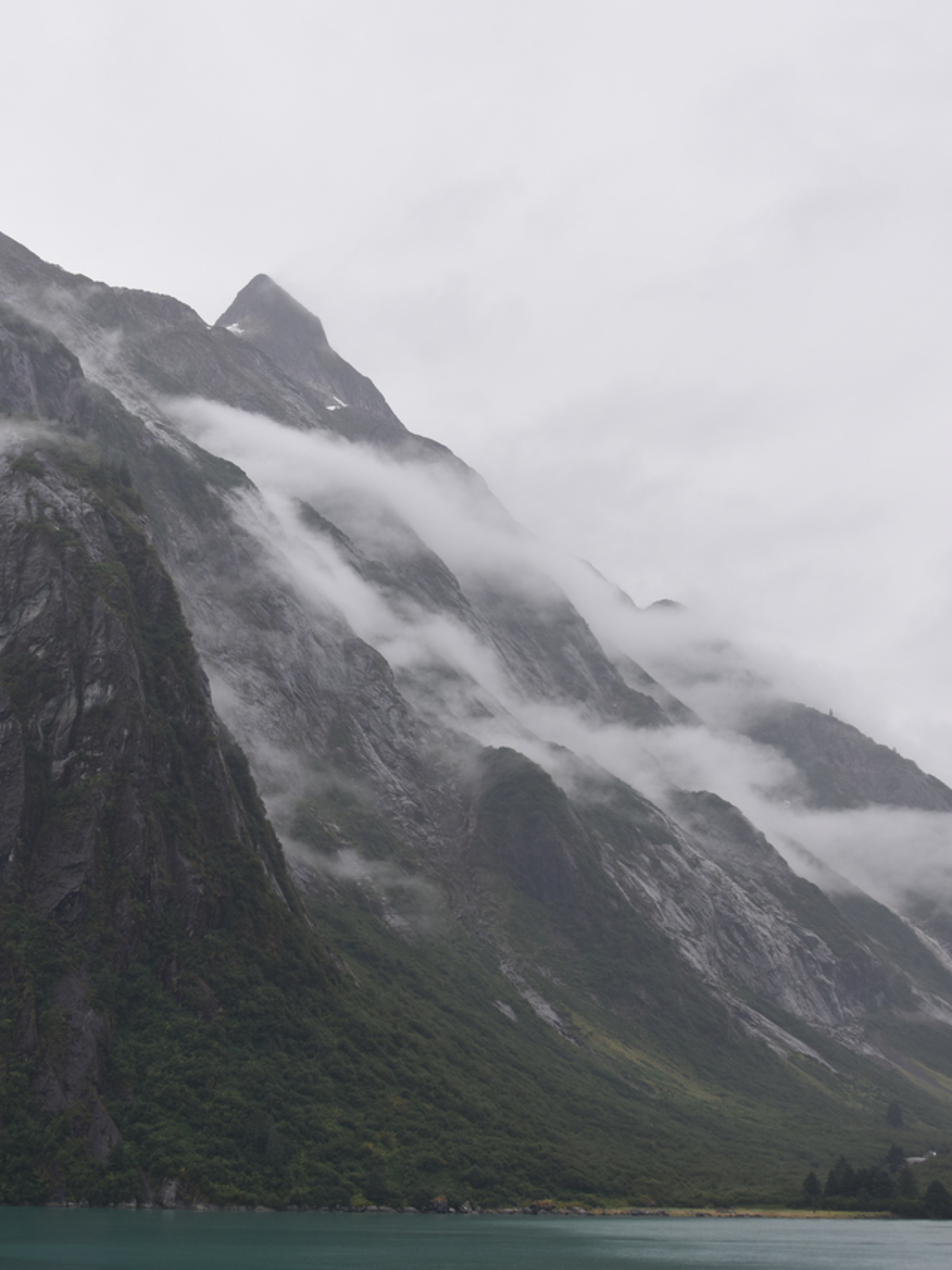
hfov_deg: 26.5
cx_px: 433
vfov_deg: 34.9
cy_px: 636
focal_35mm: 55
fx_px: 2017
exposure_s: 1/125
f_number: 5.6
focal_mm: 38
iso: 100
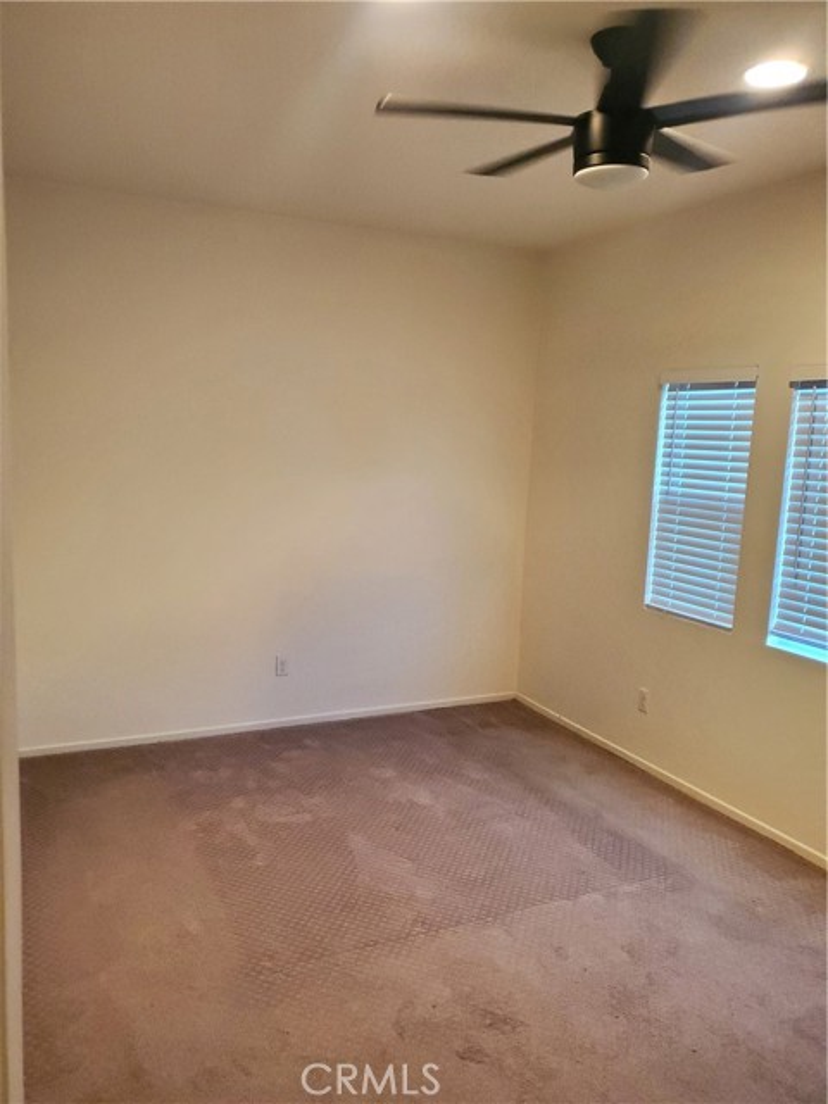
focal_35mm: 26
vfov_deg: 67.3
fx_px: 829
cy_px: 552
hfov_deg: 53.1
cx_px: 414
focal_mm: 4.3
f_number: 1.5
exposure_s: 1/60
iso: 500
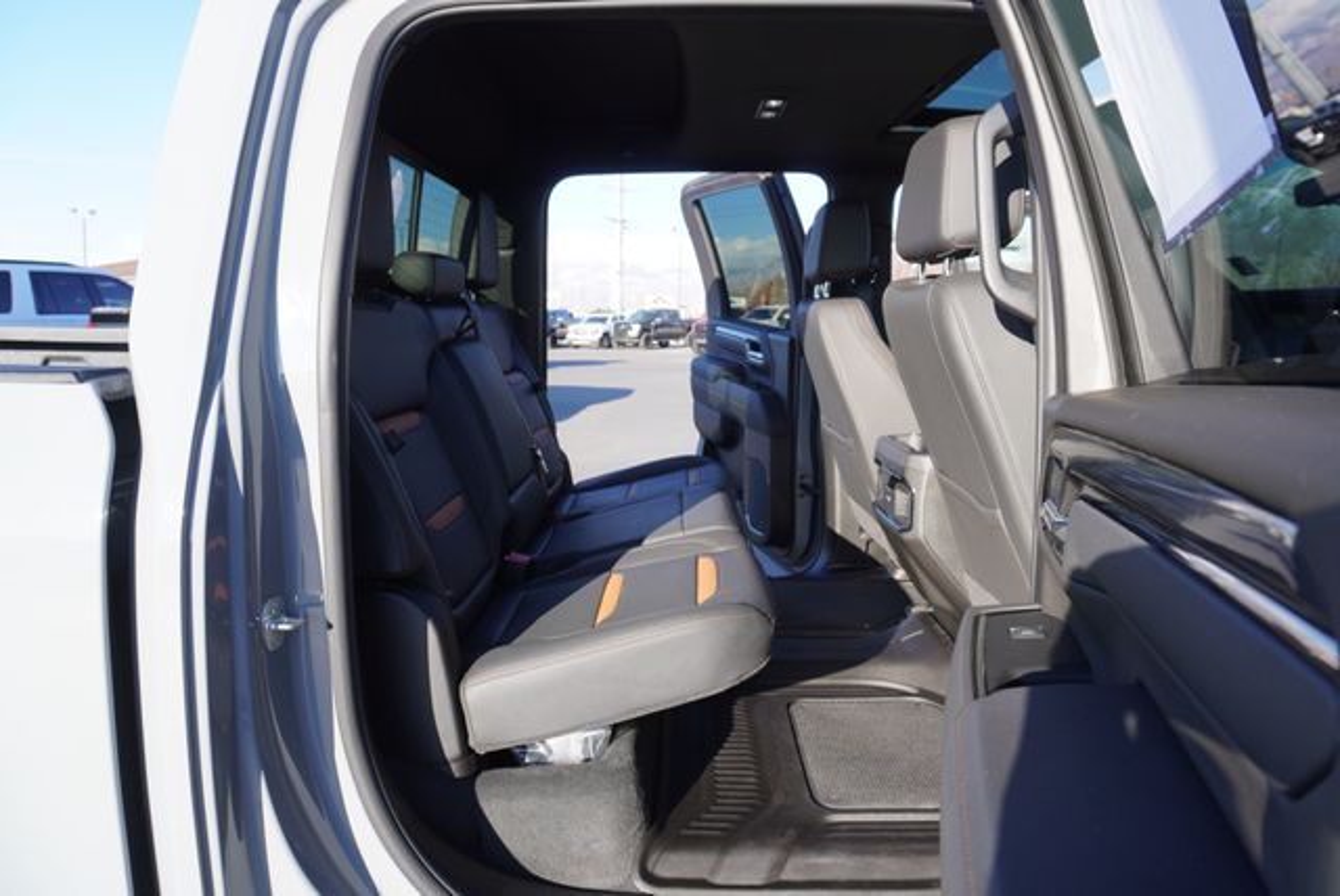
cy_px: 448
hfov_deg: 73.7
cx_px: 670
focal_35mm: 24
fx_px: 894
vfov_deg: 53.2
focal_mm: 16
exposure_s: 1/125
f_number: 5.6
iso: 100
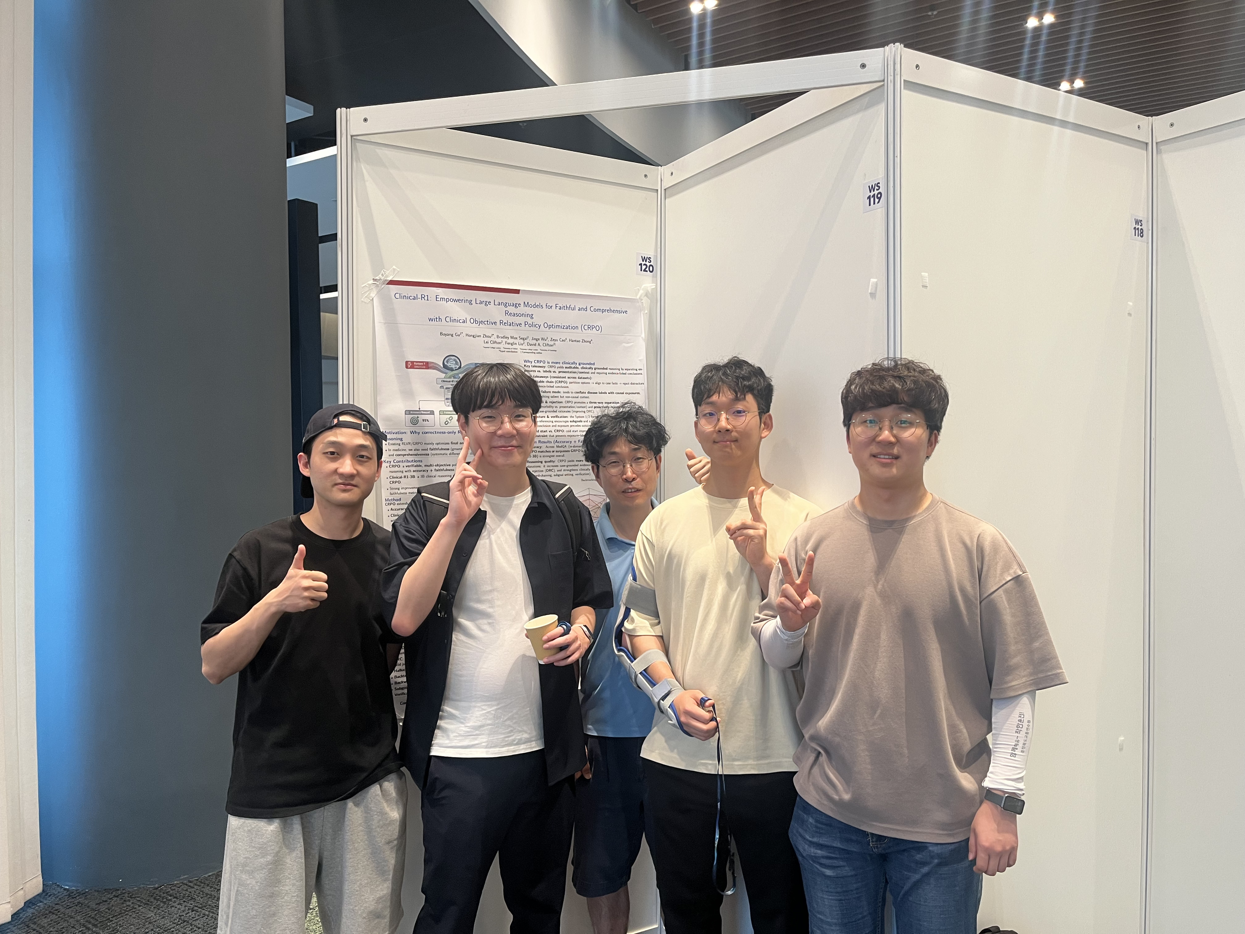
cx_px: 622
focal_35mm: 26
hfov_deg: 67.3
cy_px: 467
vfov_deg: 53.1
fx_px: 935
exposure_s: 1/50
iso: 100
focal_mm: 5.1
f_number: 1.6
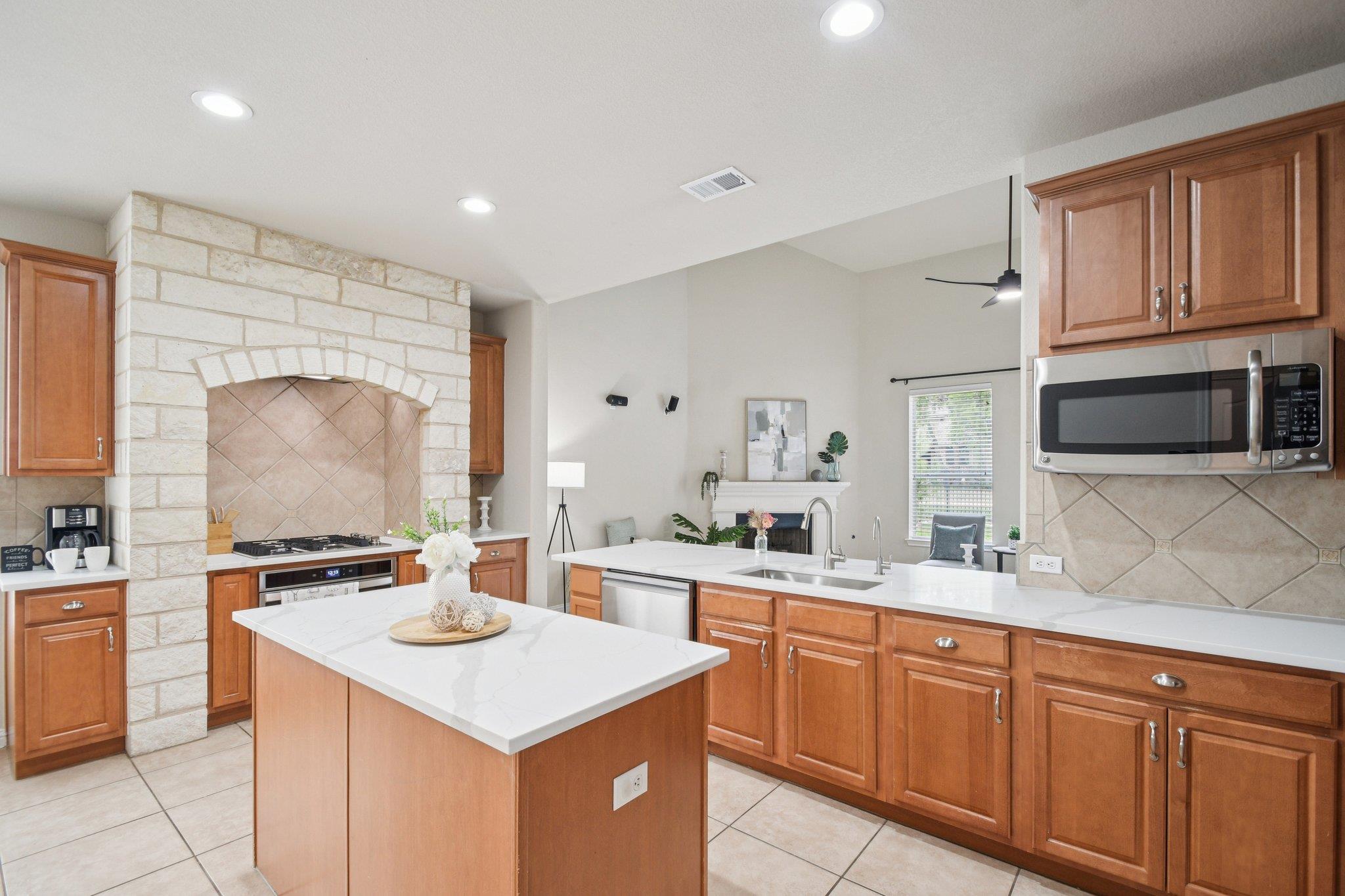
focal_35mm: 15
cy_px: 448
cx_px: 672
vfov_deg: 77.3
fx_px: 560
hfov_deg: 100.4
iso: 400
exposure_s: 1/8
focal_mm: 10
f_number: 8
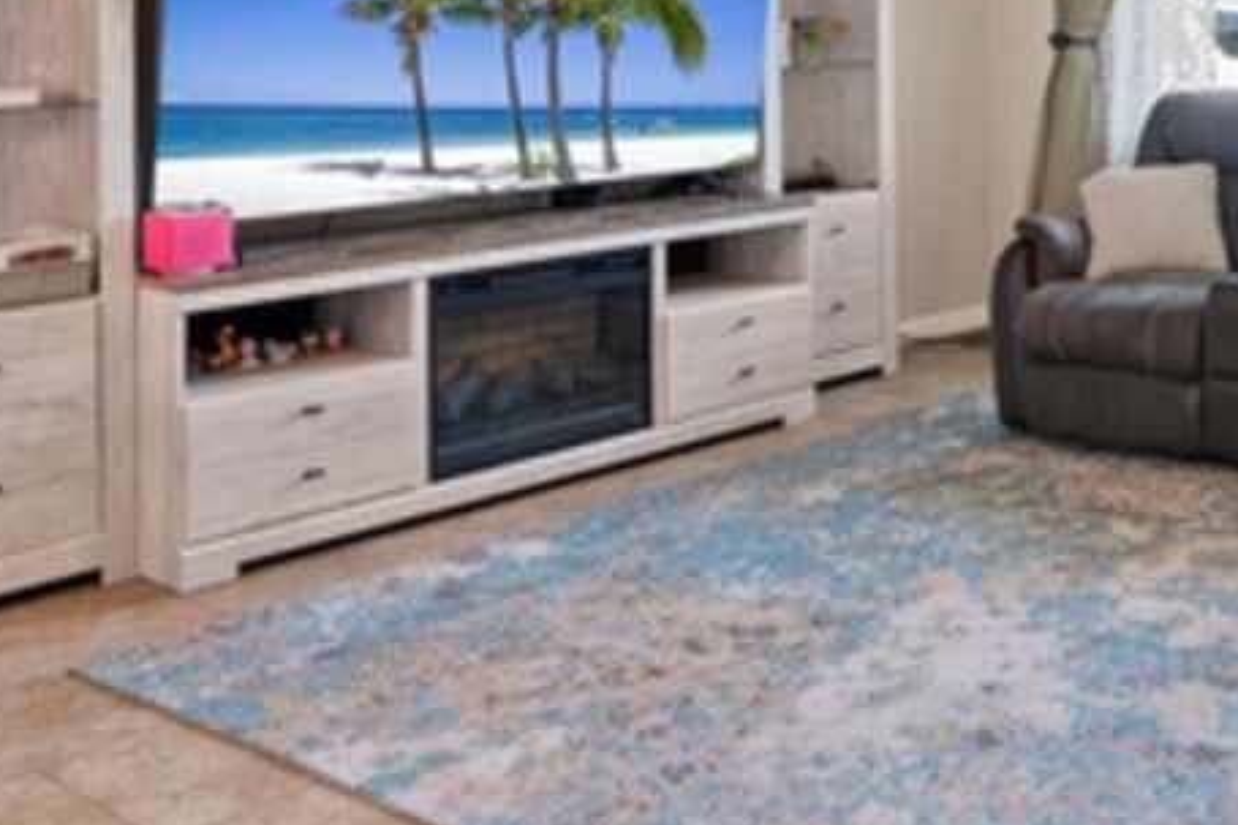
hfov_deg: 35.9
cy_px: -5
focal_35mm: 45
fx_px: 1547
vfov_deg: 28.0
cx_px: 1418
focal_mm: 16
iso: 250
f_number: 9
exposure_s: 1.6
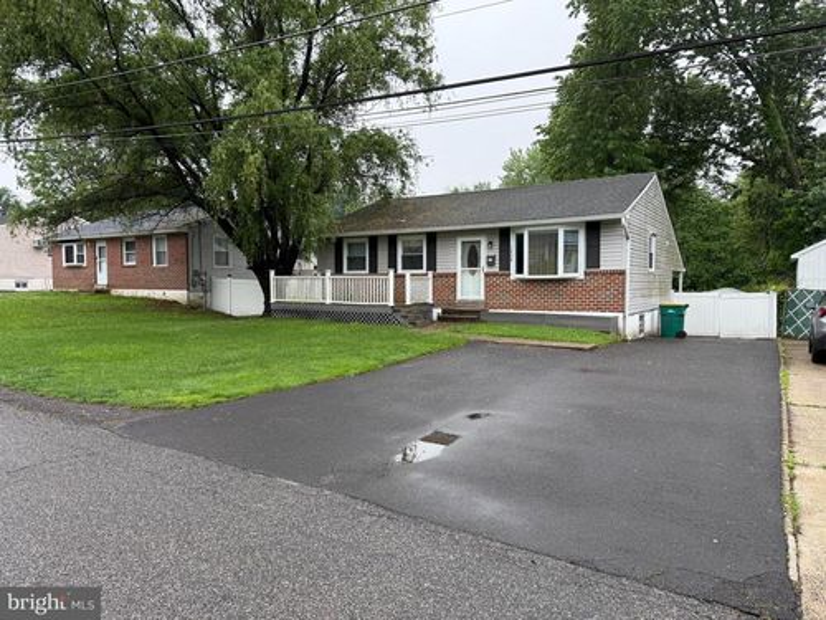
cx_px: 413
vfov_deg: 56.8
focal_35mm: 24
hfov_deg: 71.6
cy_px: 310
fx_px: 573
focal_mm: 6.76
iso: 100
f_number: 1.78
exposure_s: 1/849
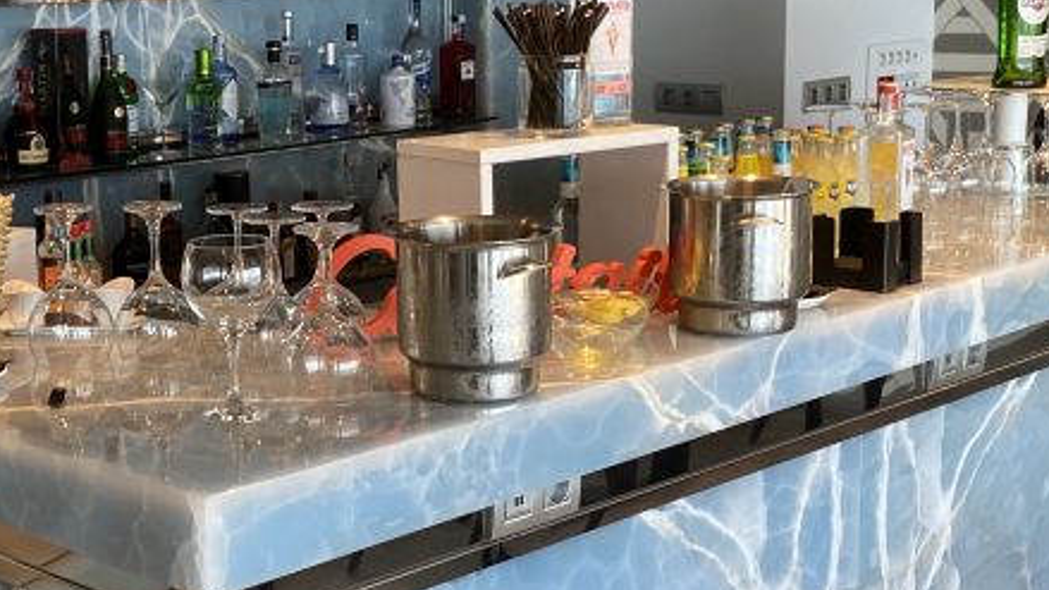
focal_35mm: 66
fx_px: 1836
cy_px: 296
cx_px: 280
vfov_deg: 18.3
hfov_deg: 31.4
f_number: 1.8
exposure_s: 1/100
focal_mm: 4.25
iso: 80
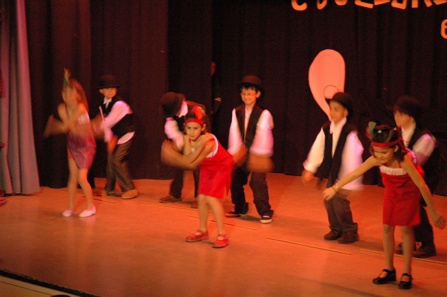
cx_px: 224
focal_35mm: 75
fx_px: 930
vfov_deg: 18.1
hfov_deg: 27.0
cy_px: 148
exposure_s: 1/13
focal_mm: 50
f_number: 4.5
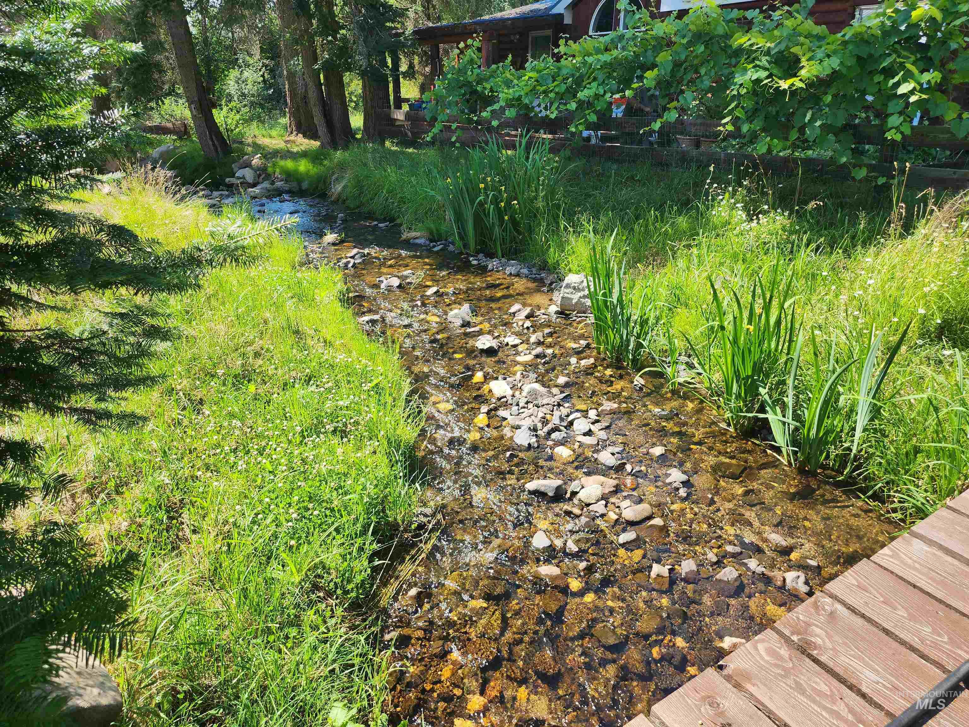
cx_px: 484
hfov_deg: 73.9
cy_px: 364
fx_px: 644
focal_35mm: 23
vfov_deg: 58.9
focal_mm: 6.4
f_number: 1.8
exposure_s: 1/331
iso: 12
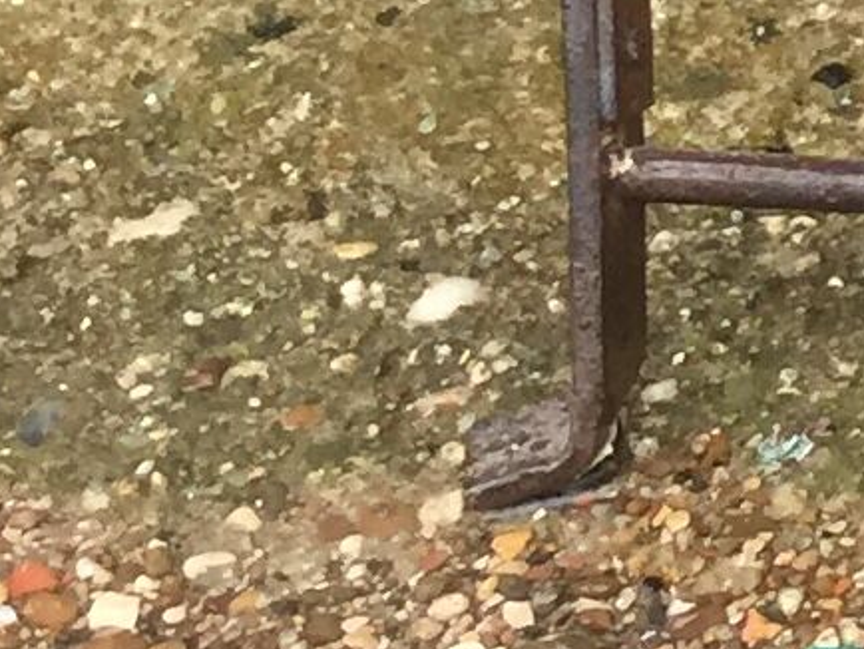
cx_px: 2532
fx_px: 5444
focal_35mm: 218
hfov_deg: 7.9
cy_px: -338
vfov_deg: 6.7
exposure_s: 1/33
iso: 40
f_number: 2.2
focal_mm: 4.15
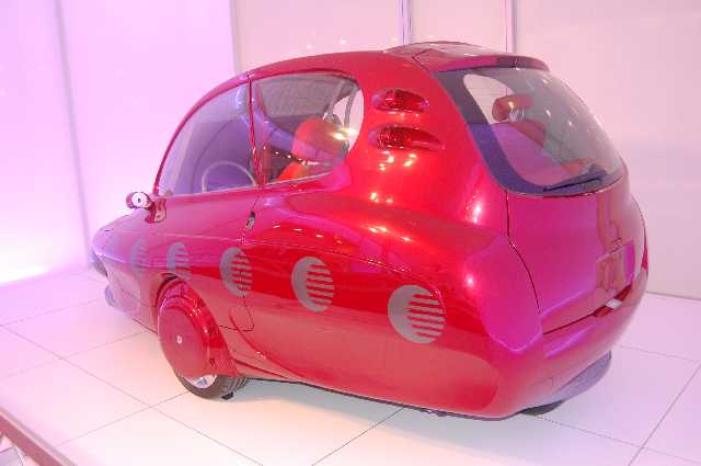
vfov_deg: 39.9
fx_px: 642
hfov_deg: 57.3
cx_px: 350
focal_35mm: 33
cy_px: 233
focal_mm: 22
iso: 1600
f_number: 5
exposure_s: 1/125
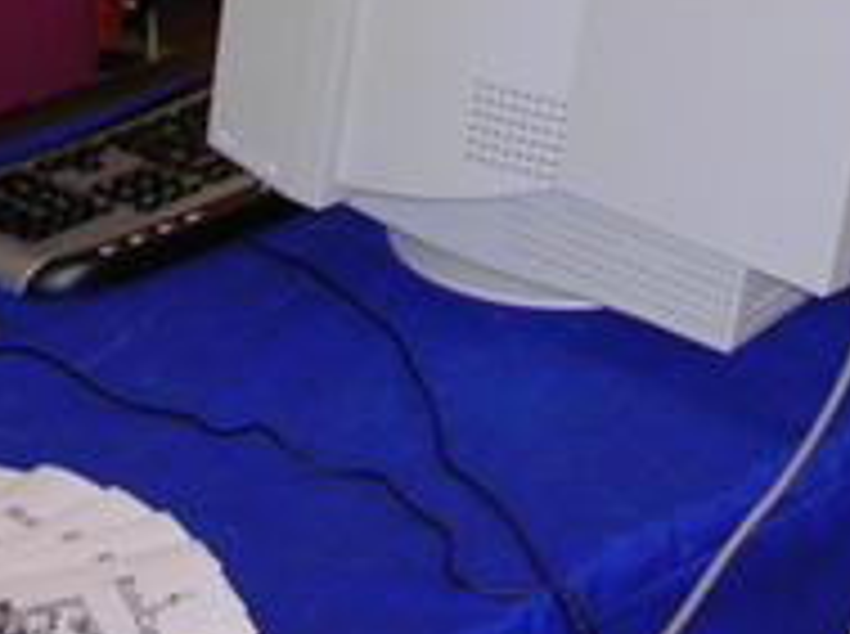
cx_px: 531
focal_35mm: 129
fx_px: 3162
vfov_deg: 10.9
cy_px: -414
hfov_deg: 15.3
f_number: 2.8
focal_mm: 5.8
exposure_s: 1/60.1
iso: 50
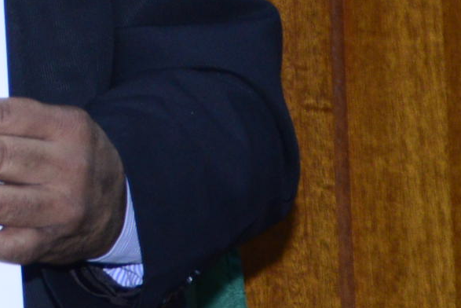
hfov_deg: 5.9
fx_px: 4330
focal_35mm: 338
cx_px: -463
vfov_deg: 4.0
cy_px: -202
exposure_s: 1/80
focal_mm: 66
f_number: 5.3
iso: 1600
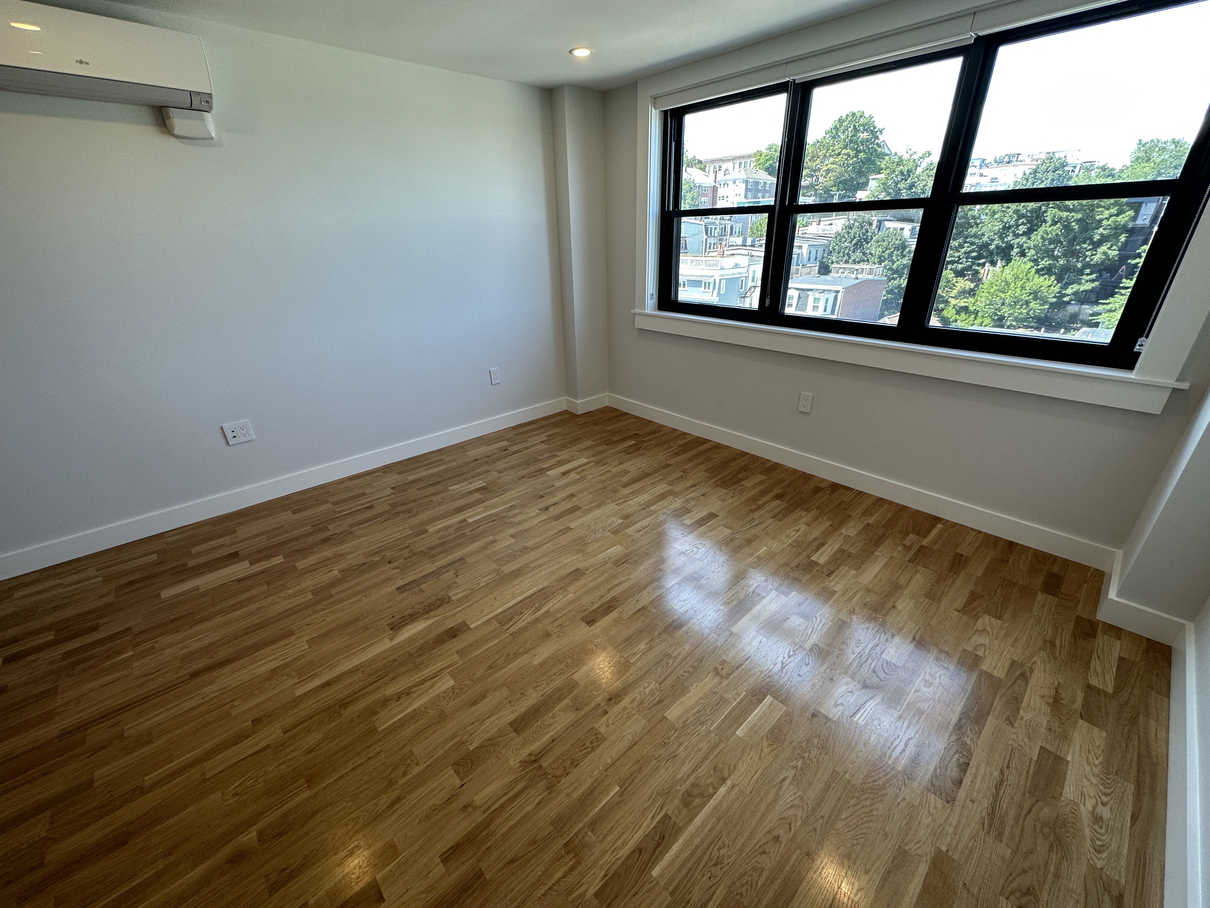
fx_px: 489
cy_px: 454
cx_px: 605
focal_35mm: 14
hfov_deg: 102.1
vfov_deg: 85.7
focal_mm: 2.22
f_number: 2.2
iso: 80
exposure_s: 1/120
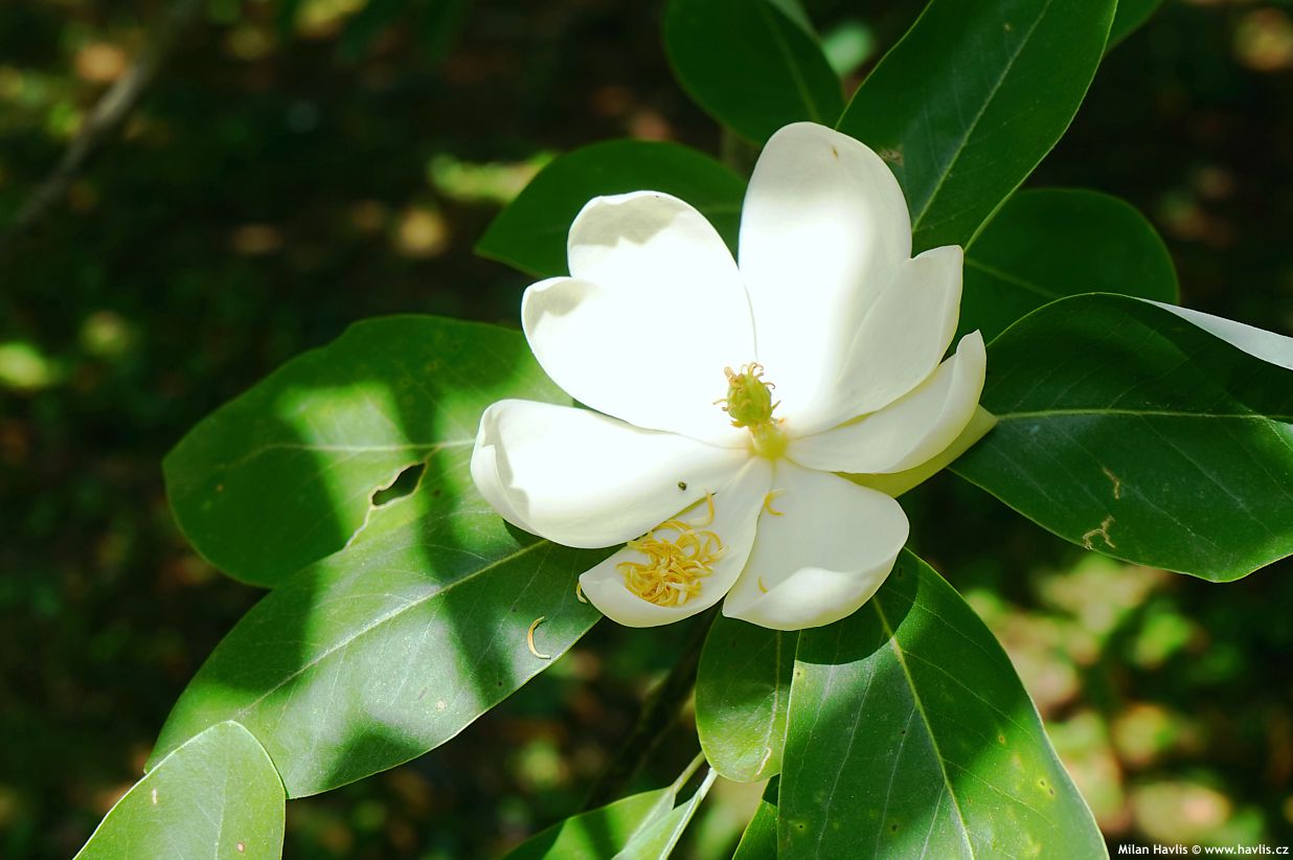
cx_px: 646
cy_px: 430
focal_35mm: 49
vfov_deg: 27.5
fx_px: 1758
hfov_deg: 40.4
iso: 100
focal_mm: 49
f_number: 9
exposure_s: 1/100
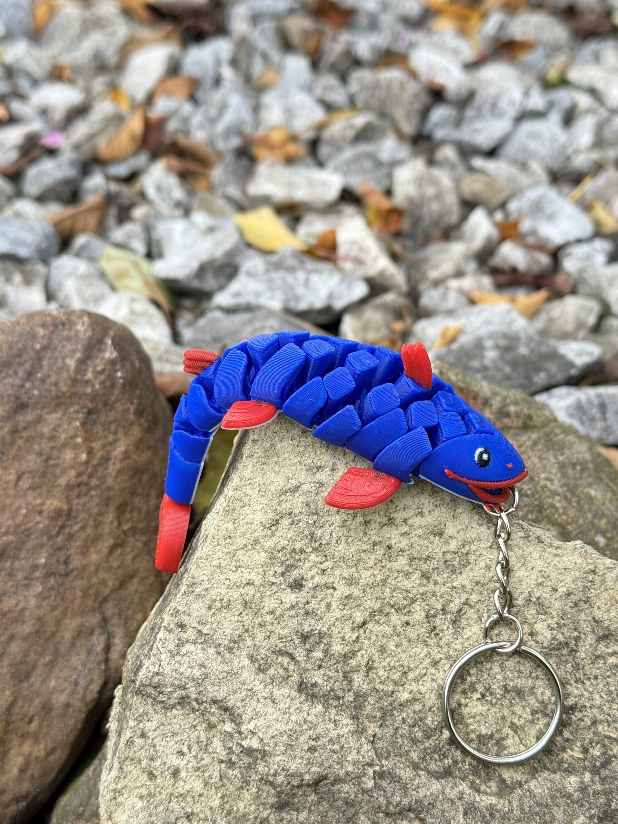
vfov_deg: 34.9
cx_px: 317
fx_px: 1309
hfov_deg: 26.6
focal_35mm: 55
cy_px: 413
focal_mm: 6.76
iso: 64
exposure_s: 1/162
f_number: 1.78
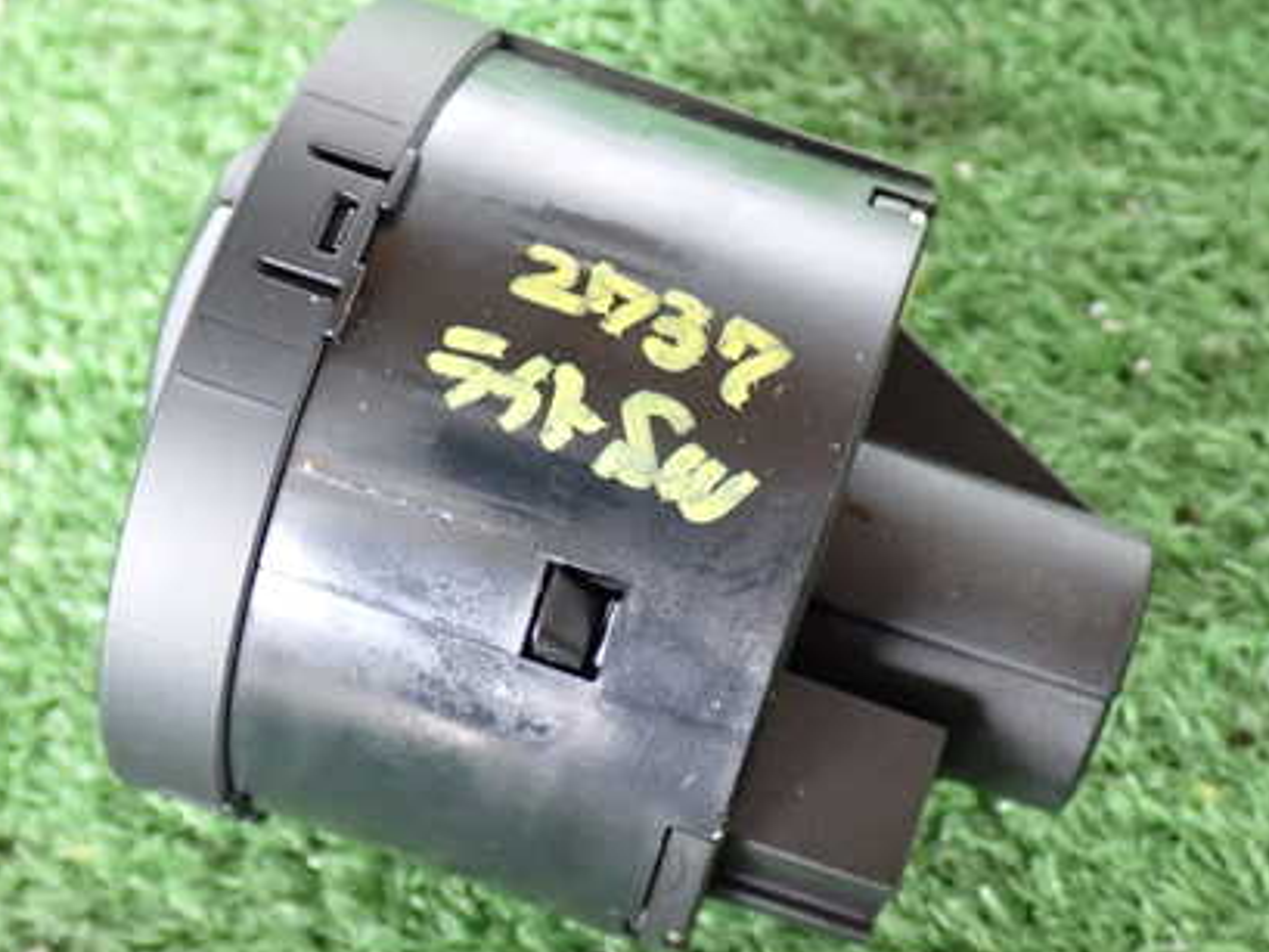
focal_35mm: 69
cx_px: 692
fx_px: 2530
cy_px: 471
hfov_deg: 28.1
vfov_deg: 21.3
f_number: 3.1
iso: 800
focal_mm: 8.4
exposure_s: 1/25
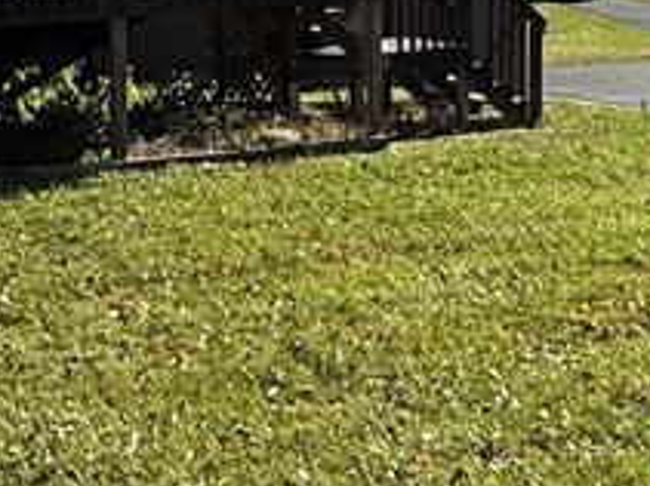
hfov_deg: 22.2
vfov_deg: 16.7
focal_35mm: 85
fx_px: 1595
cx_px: 641
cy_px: -68
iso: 50
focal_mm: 2.22
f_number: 2.2
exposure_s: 1/2165
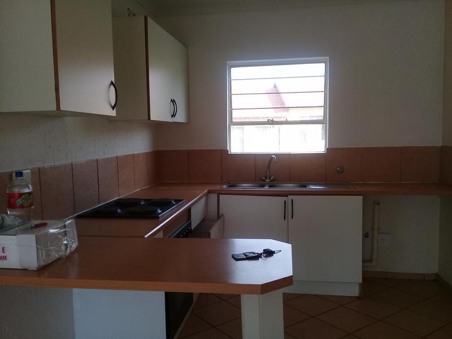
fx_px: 405
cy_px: 170
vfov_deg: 45.4
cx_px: 226
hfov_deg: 58.4
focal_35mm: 31
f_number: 2.2
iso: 50
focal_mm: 3.3
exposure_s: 1/140
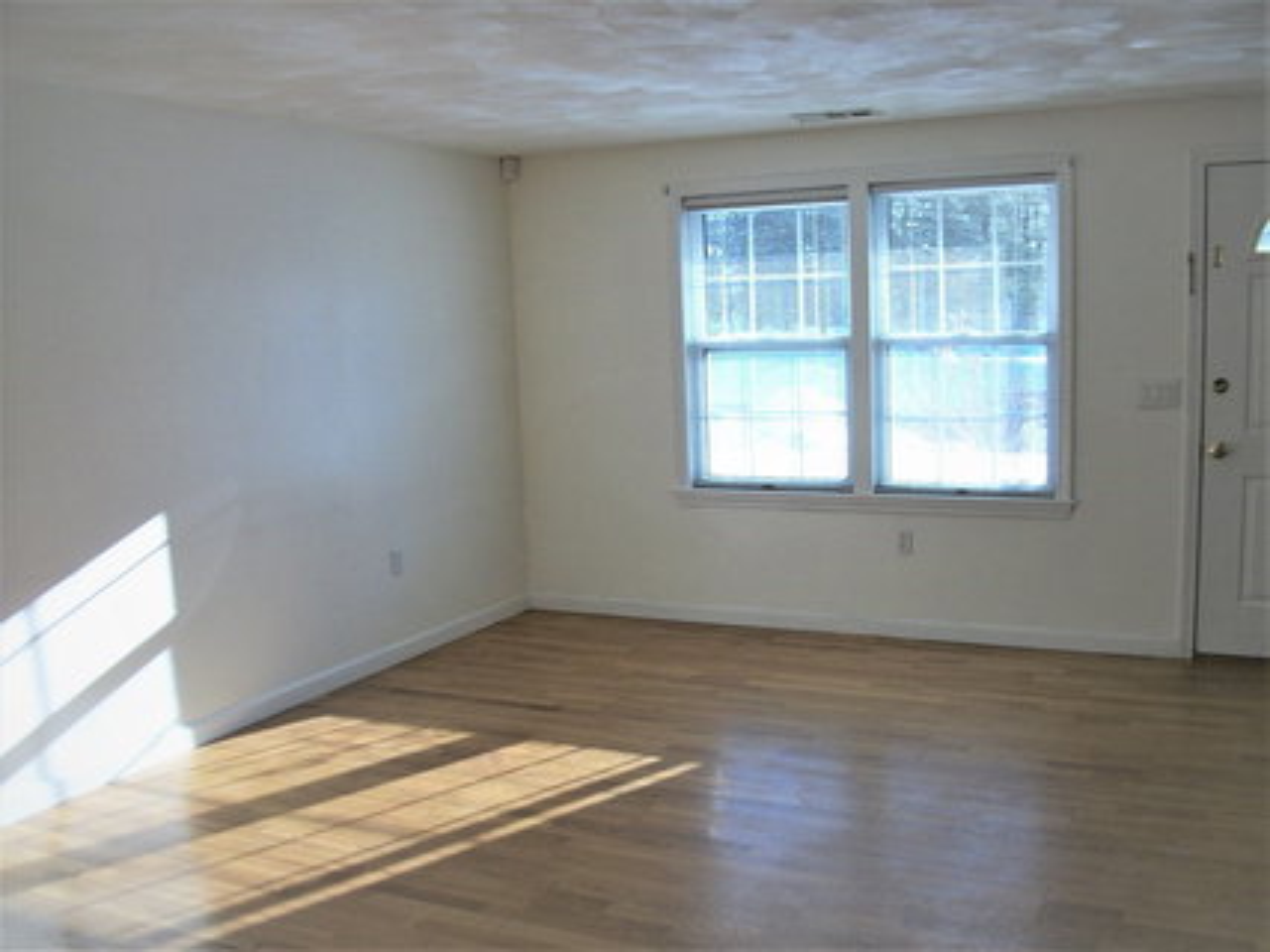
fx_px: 1174
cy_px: 476
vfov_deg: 44.1
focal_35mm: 32
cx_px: 635
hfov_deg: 56.8
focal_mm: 5.7
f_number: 2.9
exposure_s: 1/200
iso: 80
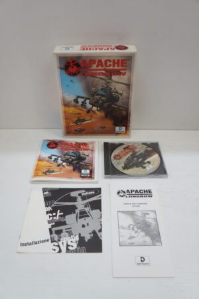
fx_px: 249
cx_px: 100
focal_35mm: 30
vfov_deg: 62.0
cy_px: 150
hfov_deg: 43.5
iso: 500
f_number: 4.5
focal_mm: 20
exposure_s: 1/60
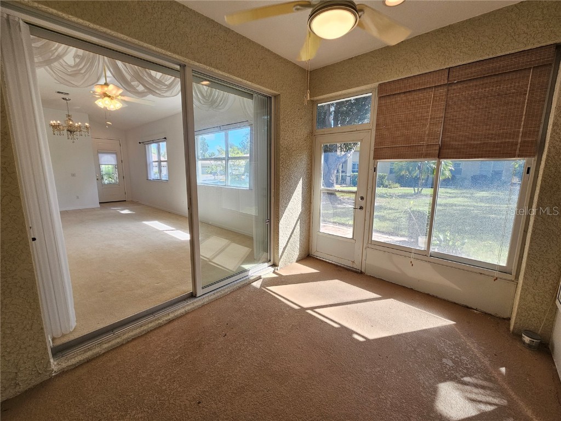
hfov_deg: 106.2
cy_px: 210
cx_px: 280
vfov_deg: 89.9
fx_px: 211
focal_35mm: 13
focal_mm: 2.2
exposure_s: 1/120
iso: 64
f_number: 2.2
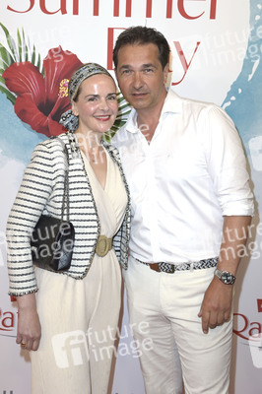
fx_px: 601
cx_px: 131
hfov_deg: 24.6
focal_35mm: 55
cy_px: 197
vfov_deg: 36.3
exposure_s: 1/250
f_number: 5.6
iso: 640
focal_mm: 55
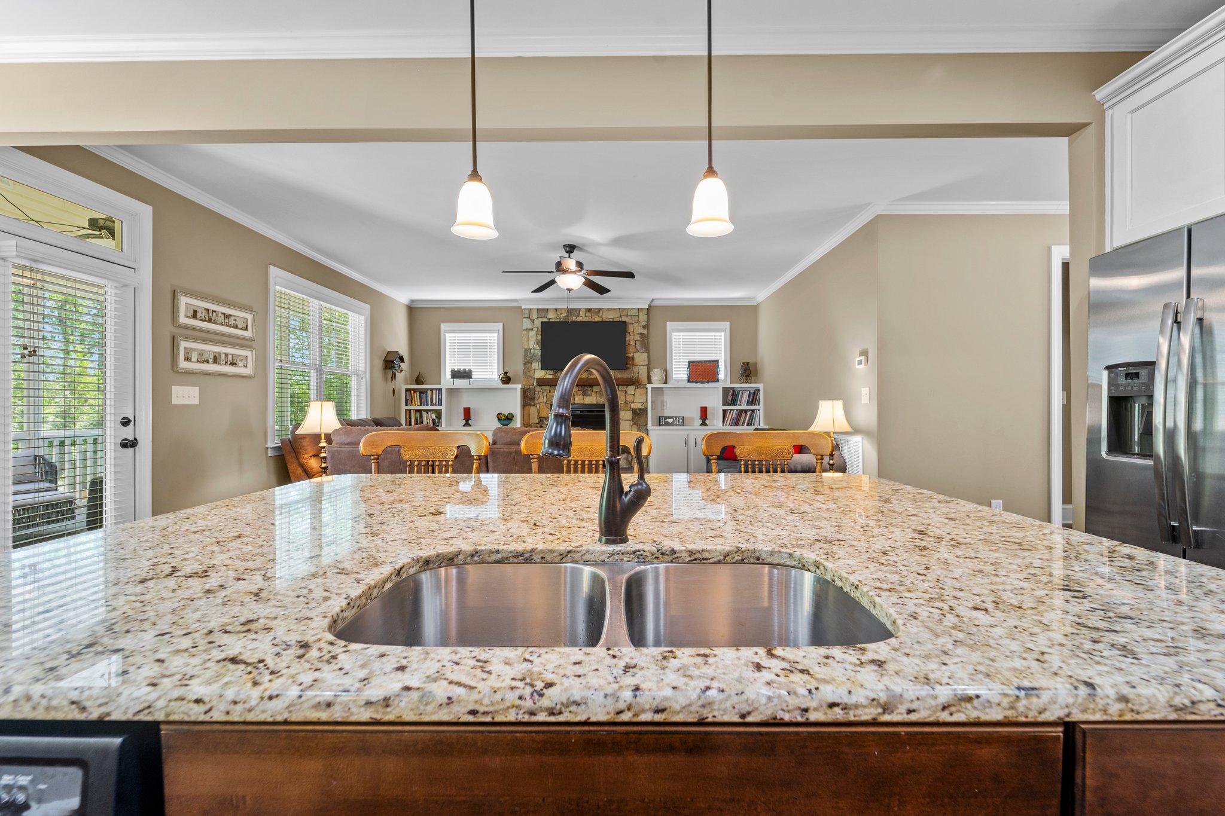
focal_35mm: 14
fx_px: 476
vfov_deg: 81.2
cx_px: 612
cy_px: 408
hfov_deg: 104.3
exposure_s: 1/2
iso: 200
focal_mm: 14
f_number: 8
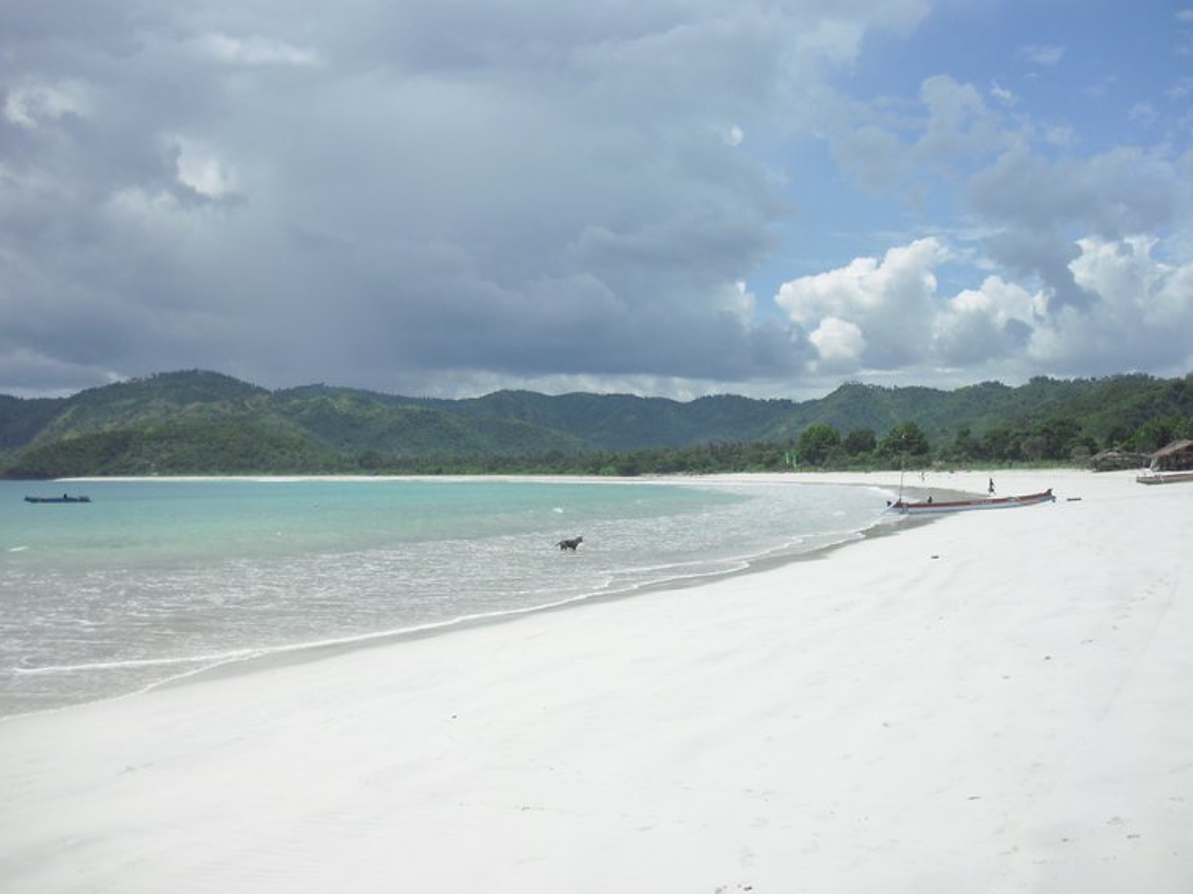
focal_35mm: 40
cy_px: 431
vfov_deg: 36.0
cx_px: 622
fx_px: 1379
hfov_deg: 46.8
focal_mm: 6.2
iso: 100
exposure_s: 1/400
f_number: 8
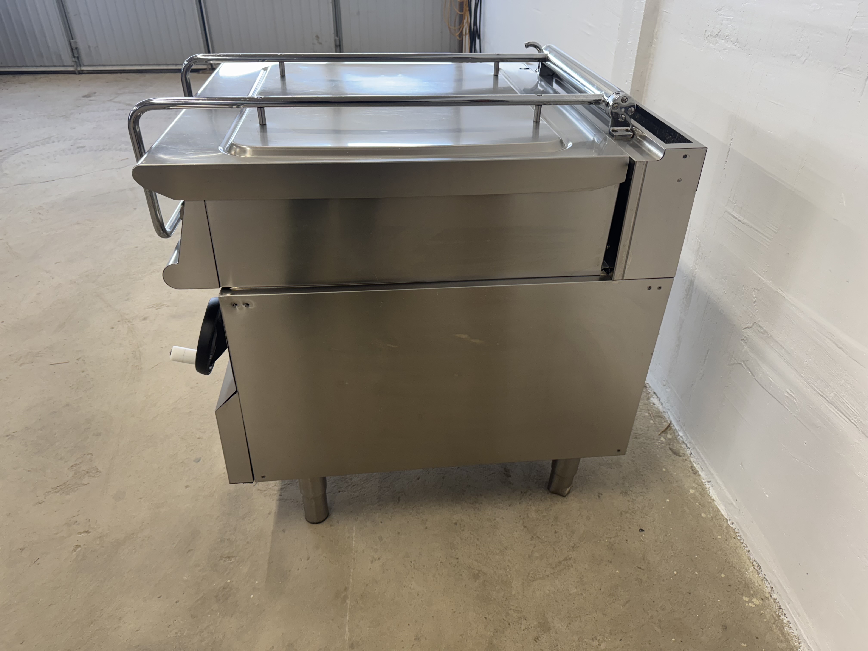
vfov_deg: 56.8
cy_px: 326
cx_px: 434
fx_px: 602
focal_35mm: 24
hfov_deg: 71.6
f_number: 1.78
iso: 160
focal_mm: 6.76
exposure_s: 1/100
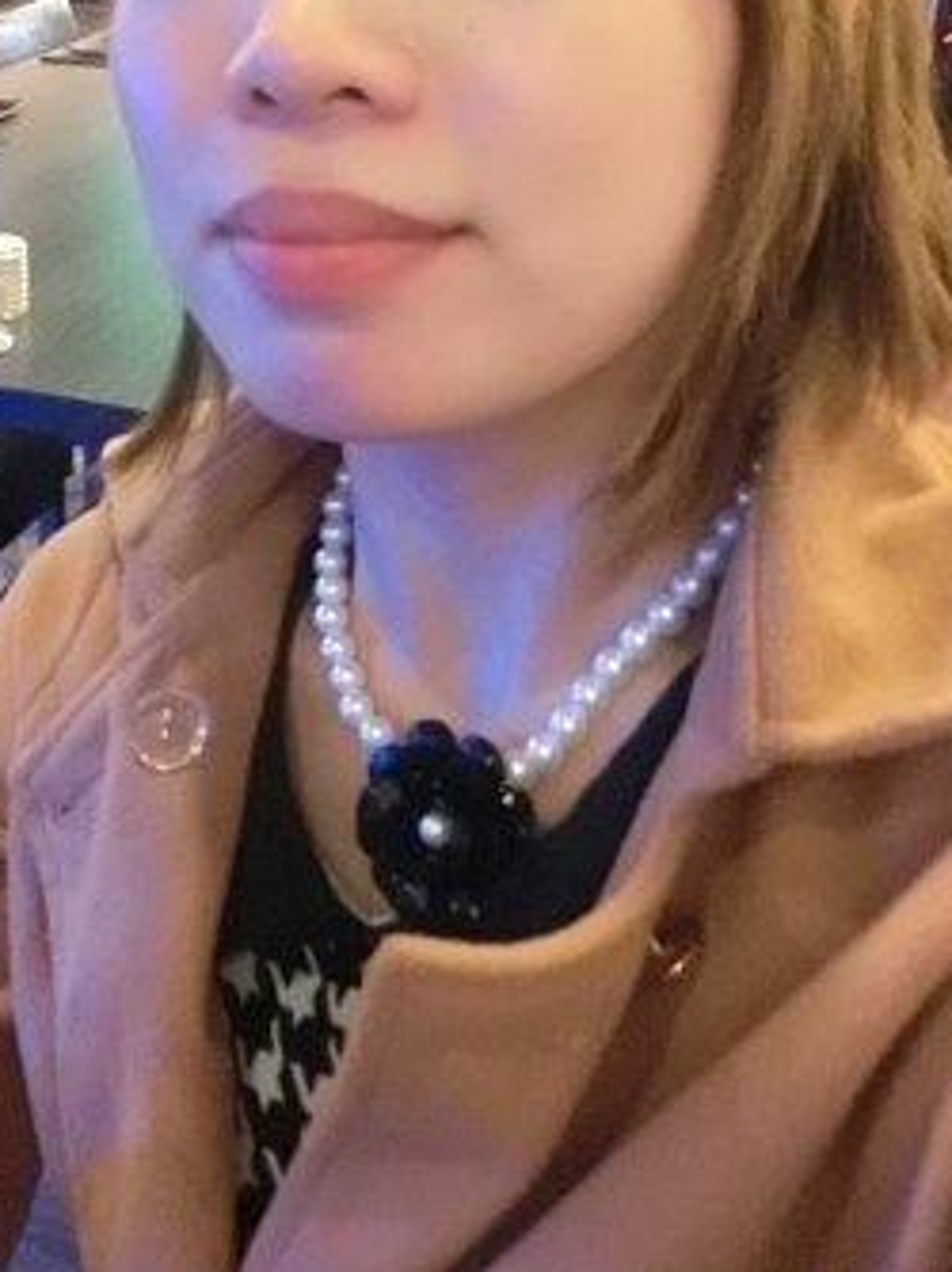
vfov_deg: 38.8
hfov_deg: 30.7
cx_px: 187
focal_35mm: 46
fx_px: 1689
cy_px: 164
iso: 1250
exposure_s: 1/8
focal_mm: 4.24
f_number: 3
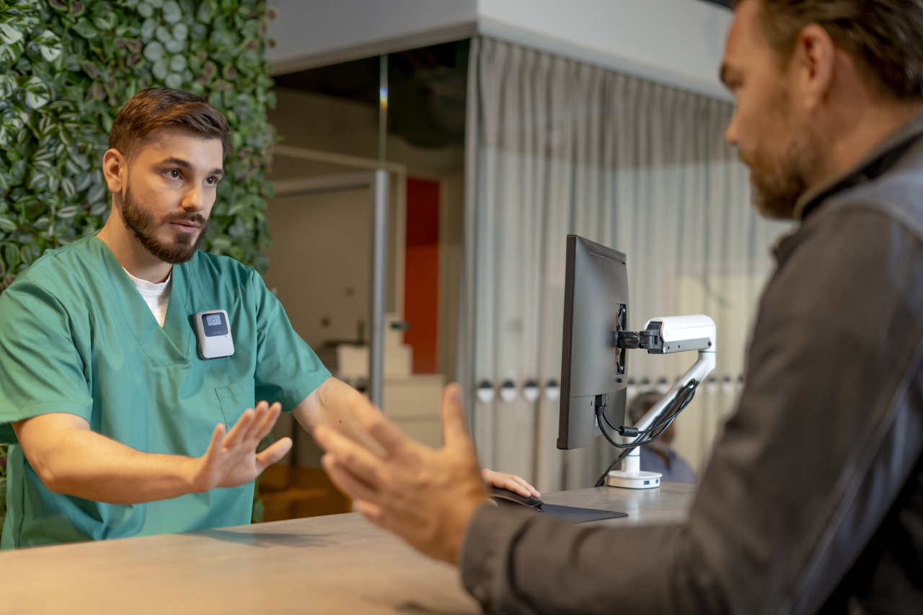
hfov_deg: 39.6
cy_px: 308
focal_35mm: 50
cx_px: 462
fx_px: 1282
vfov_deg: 27.0
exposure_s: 1/80
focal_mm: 50
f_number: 2.2
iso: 320
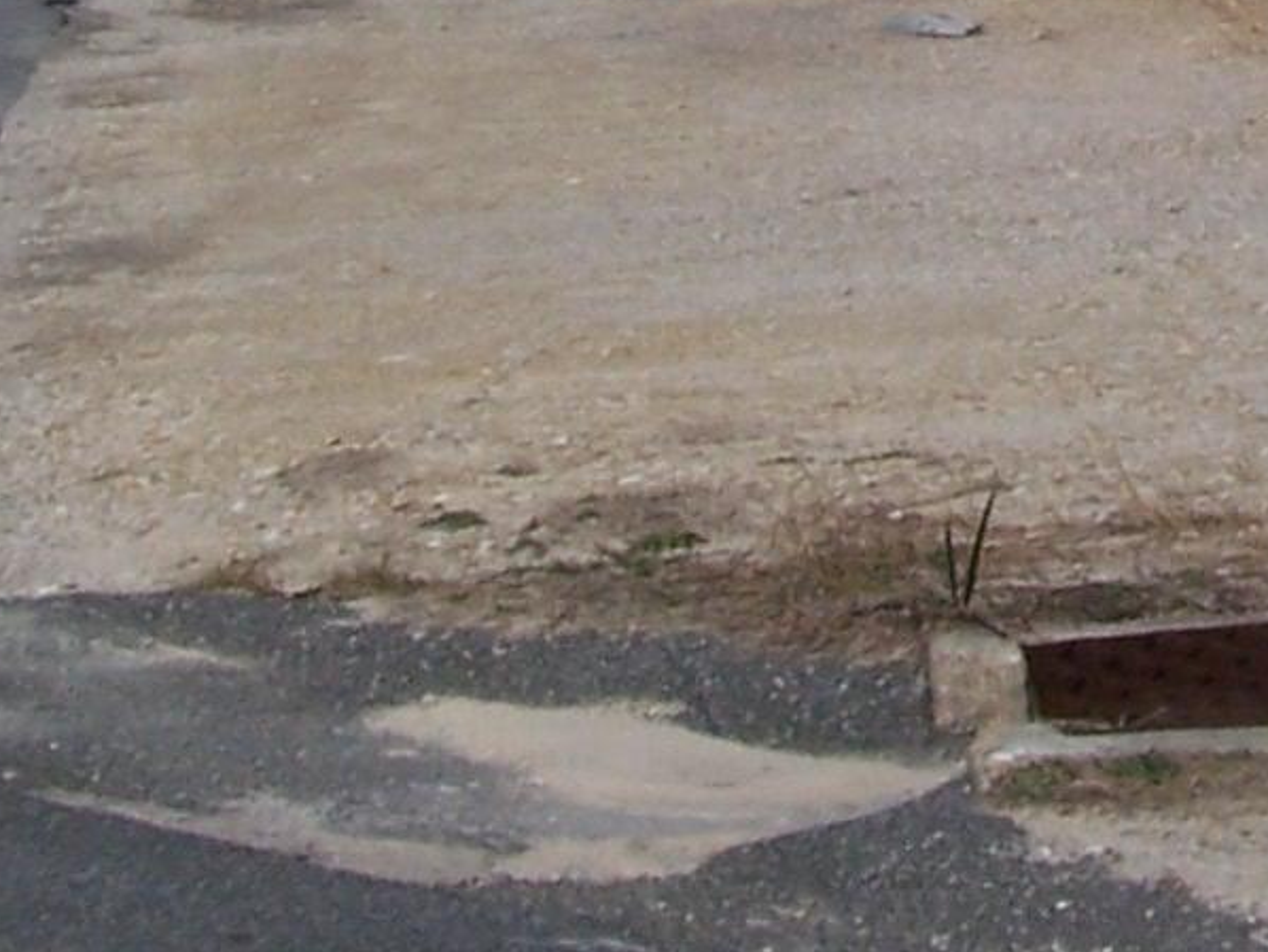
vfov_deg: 8.4
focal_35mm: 168
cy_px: -897
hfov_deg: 11.4
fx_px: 6156
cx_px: 1781
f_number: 7.1
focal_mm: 6.4
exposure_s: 1/640
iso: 64
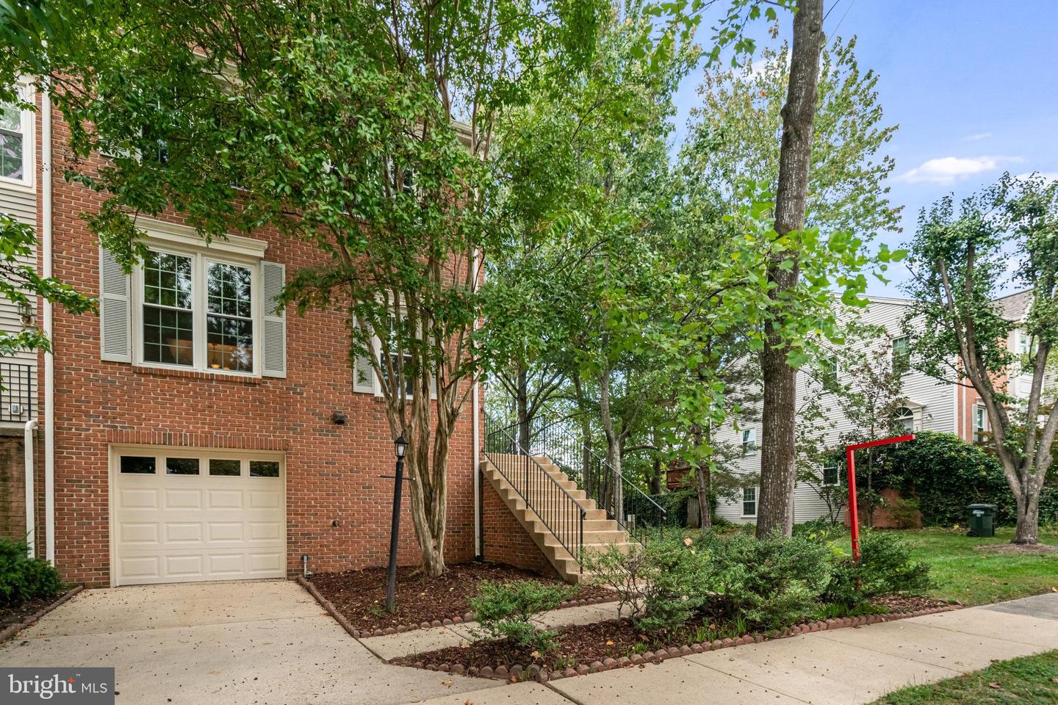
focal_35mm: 16
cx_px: 529
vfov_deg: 73.7
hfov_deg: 96.7
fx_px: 470
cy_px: 352
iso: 1250
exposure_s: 1/1250
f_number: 8
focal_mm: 16
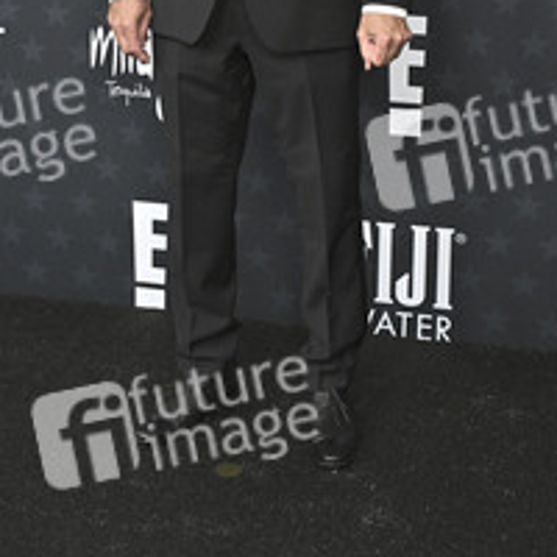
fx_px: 1329
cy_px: 6
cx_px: 256
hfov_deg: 23.7
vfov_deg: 22.8
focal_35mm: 73
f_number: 5.6
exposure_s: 1/320
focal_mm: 43
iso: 1250
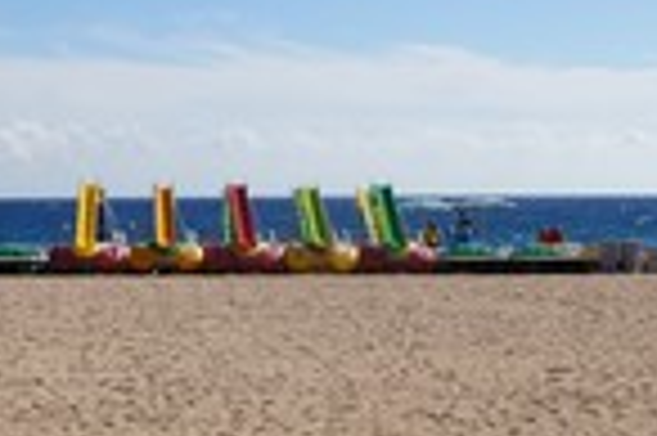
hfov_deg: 23.9
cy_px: 258
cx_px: 238
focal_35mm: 85
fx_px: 1549
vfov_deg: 16.0
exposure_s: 1/250
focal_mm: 18
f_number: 11
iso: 100
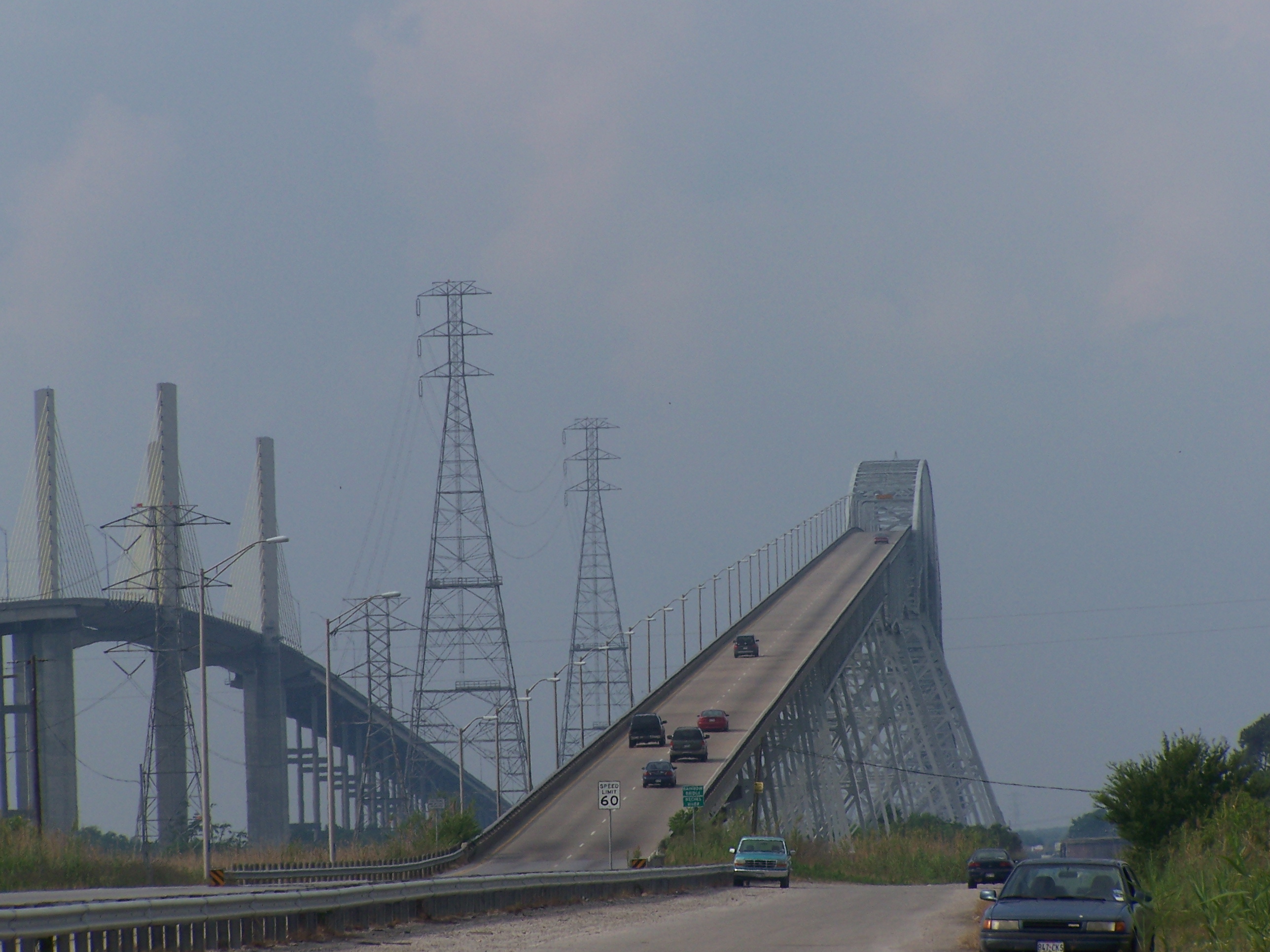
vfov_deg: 6.2
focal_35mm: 238
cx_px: 635
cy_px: 476
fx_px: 8732
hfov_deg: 8.3
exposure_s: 1/640
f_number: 6.3
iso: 80
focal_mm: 39.5
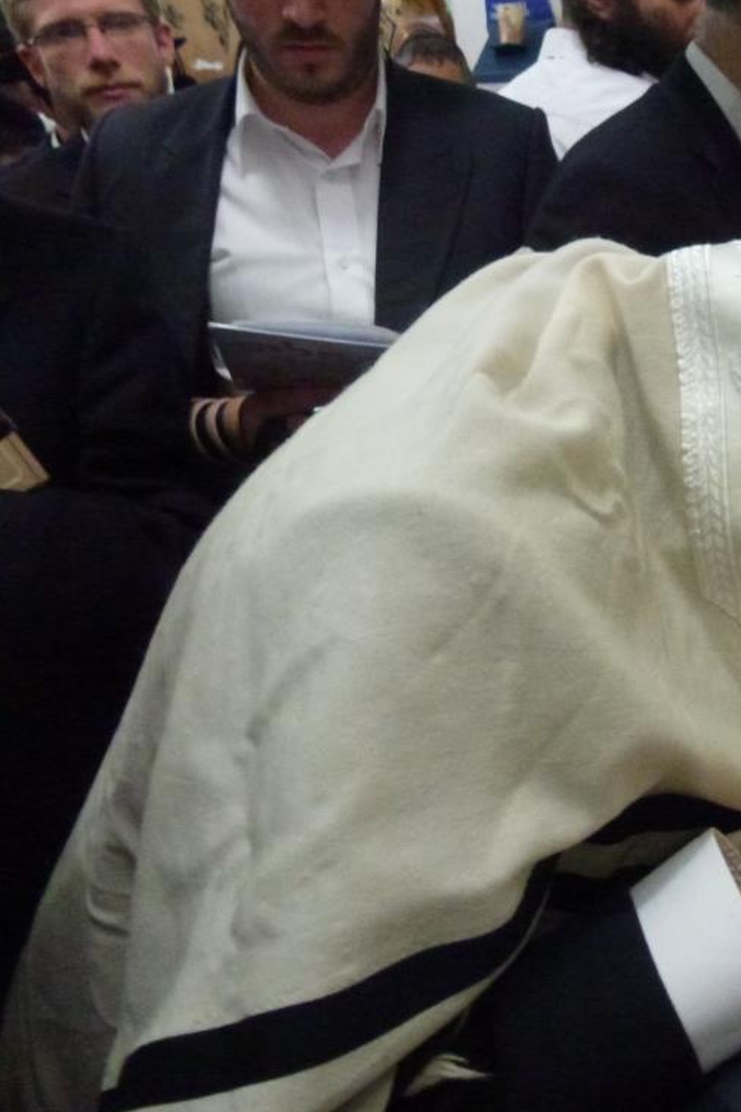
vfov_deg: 55.8
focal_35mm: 34
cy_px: 559
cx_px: 754
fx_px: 1050
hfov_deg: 35.0
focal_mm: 4.3
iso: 800
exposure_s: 1/60
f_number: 3.3
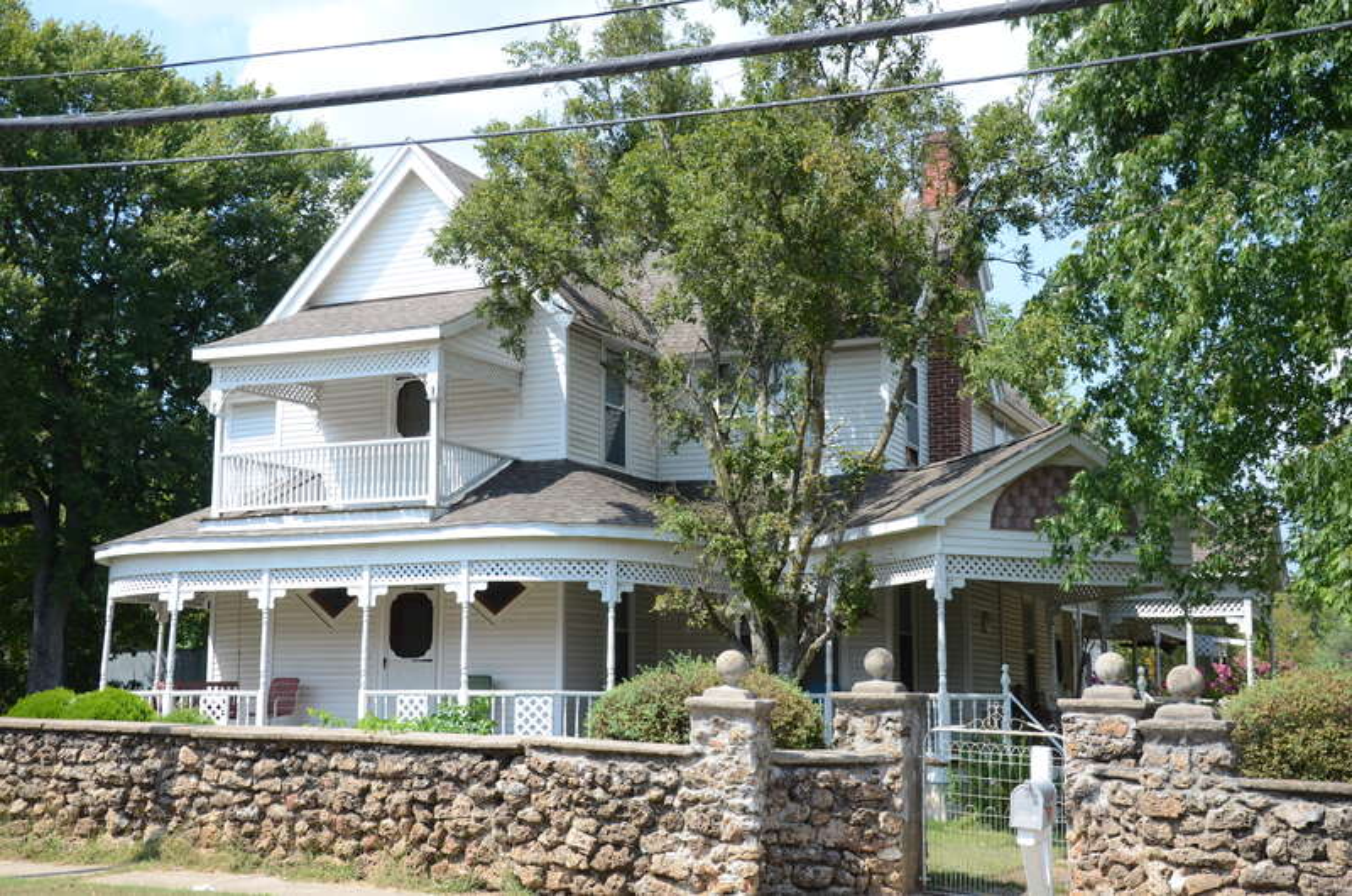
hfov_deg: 43.7
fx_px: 1687
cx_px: 676
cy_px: 448
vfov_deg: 29.7
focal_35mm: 45
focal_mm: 30
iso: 200
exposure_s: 1/500
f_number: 5.6
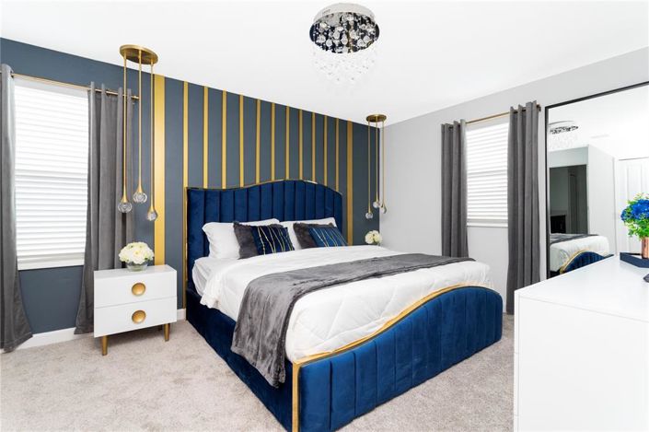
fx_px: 306
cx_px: 324
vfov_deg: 70.4
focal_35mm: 17
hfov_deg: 93.3
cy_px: 216
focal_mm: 17
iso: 1000
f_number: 10
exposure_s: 1/8
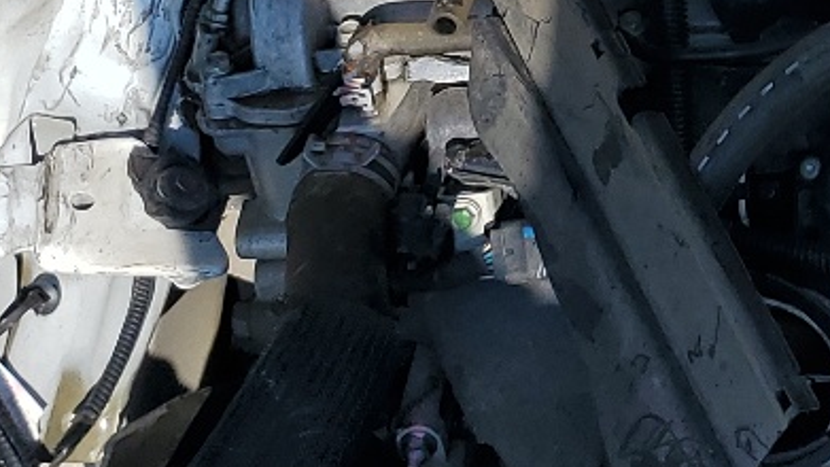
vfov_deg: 10.2
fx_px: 2553
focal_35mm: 116
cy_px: -206
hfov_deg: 17.4
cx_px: 1061
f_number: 1.5
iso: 50
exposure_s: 1/5000
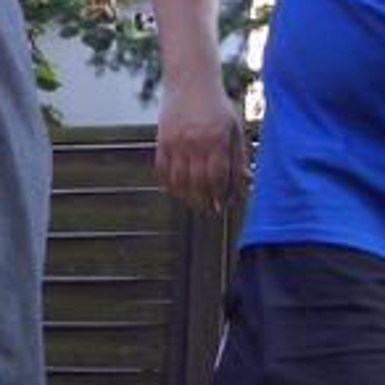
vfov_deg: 12.6
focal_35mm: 136
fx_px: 1711
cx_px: 264
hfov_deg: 12.8
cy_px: -55
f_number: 2.6
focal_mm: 5.8
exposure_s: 1/60
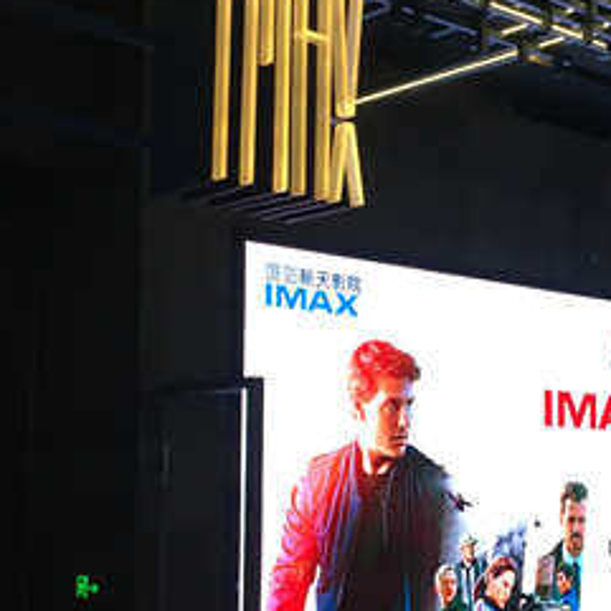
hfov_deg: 24.3
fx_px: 1378
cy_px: 399
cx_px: 553
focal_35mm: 69
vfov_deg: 24.9
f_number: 2.2
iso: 25
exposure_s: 1/33
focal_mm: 4.15
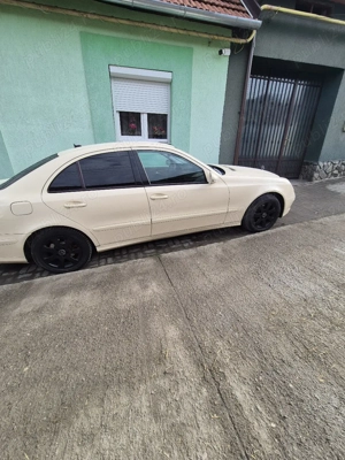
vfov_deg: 106.2
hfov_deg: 89.9
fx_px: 173
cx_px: 172
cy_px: 230
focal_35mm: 13
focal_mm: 2.2
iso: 125
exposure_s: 1/714
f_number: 2.2
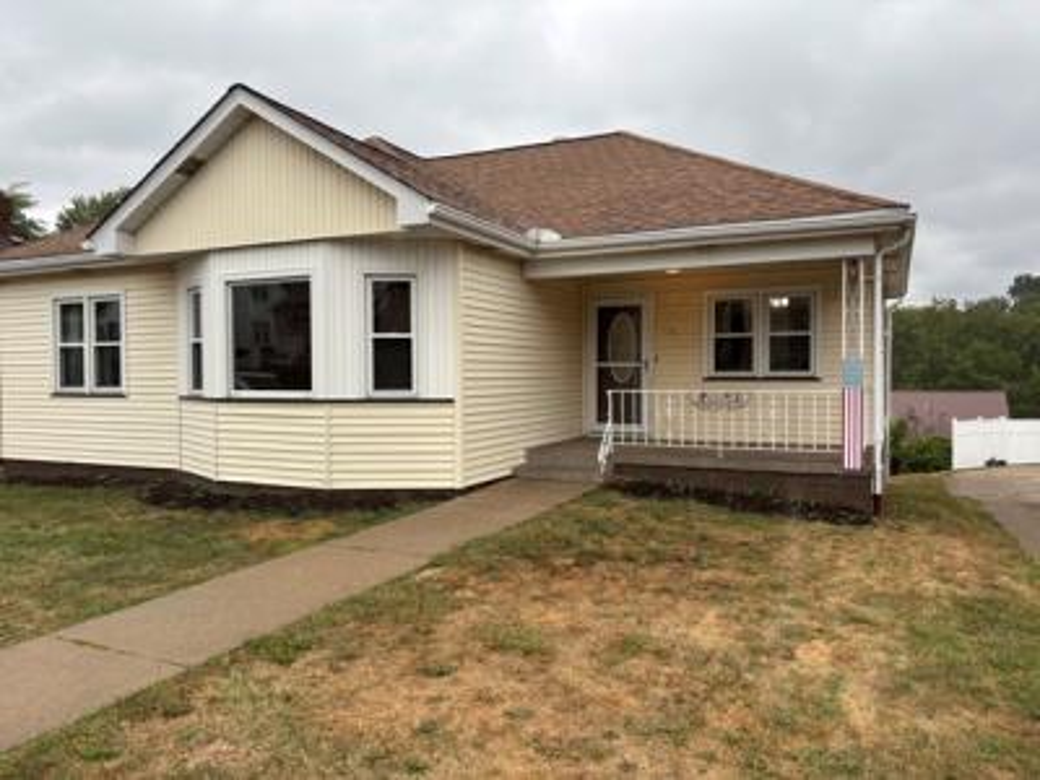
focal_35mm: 26
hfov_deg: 67.3
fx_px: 781
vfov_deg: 53.1
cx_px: 520
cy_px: 390
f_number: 1.6
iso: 50
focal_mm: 5.96
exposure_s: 1/343
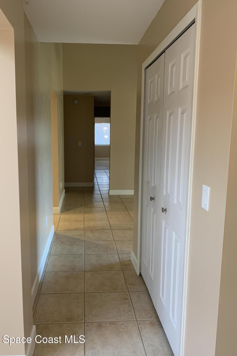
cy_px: 172
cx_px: 106
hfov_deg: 46.3
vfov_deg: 65.5
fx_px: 276
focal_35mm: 28
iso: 200
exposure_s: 1/60
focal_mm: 4.25
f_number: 1.8
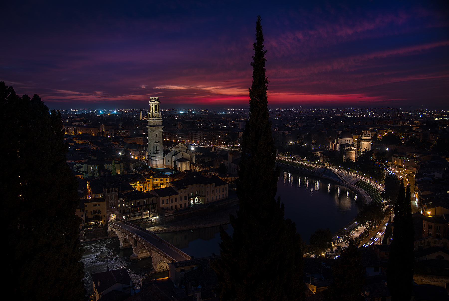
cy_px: 150
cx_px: 224
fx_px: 387
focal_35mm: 31
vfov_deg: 42.4
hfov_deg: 60.2
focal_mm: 31
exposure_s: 1/1.25
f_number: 4
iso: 100
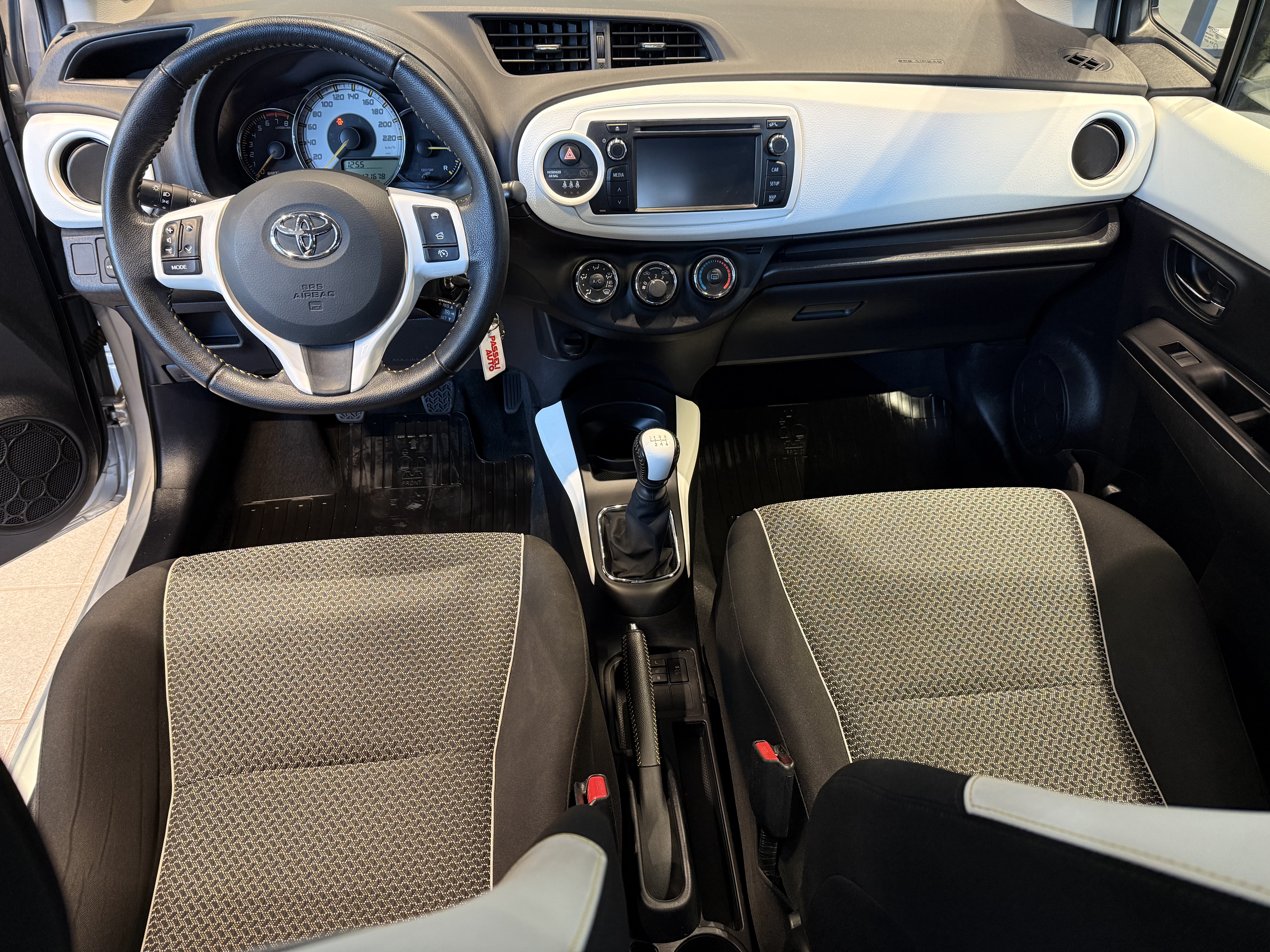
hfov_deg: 71.6
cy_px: 476
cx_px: 635
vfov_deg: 56.8
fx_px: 881
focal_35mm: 24
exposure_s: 1/50
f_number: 1.78
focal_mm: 6.76
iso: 250
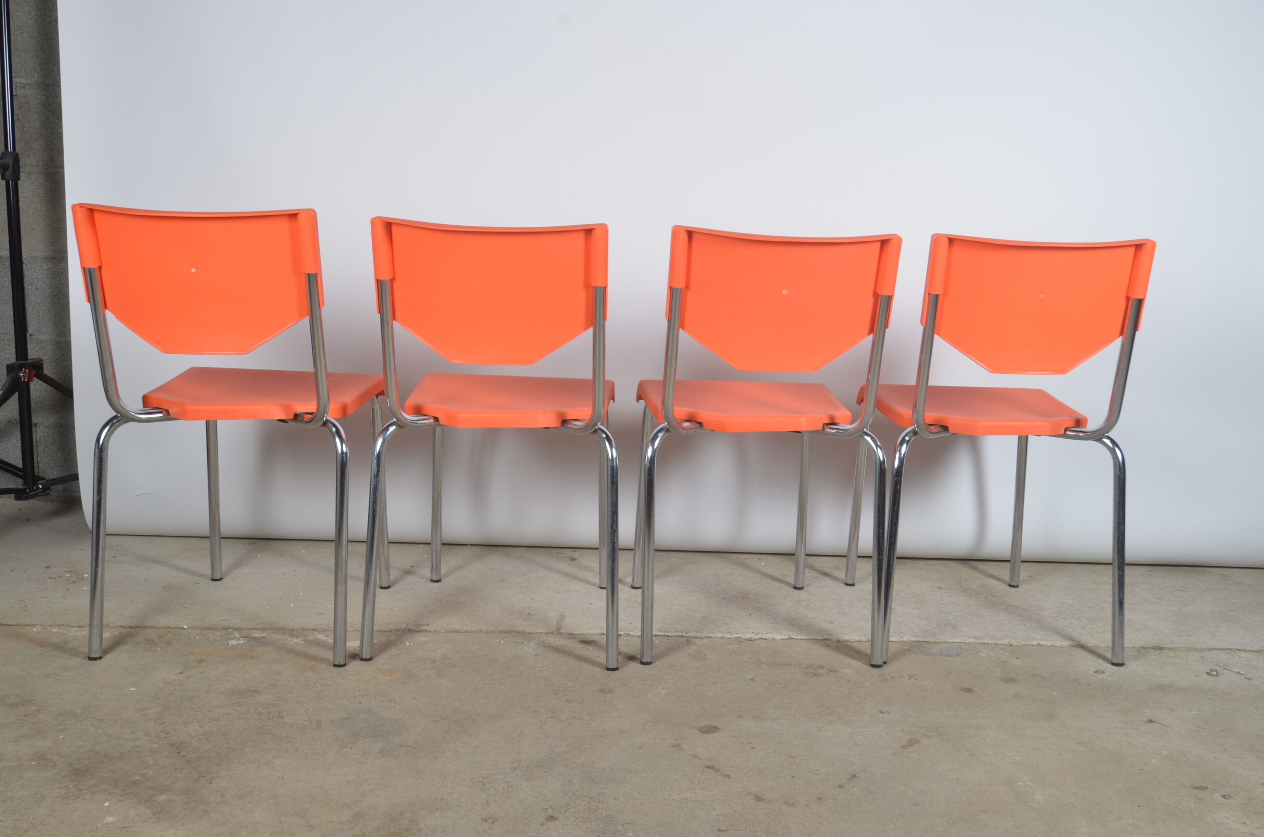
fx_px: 1261
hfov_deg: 53.2
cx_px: 632
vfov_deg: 36.7
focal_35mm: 36
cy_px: 418
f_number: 11
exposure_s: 1/125
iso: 100
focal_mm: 24
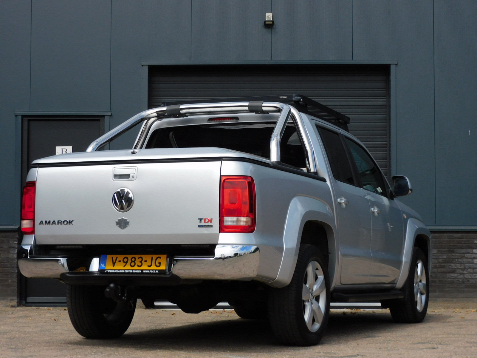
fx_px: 1102
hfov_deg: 24.4
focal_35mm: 80
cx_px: 238
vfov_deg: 18.4
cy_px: 179
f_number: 4.5
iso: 125
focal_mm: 14.3
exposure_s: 1/1000
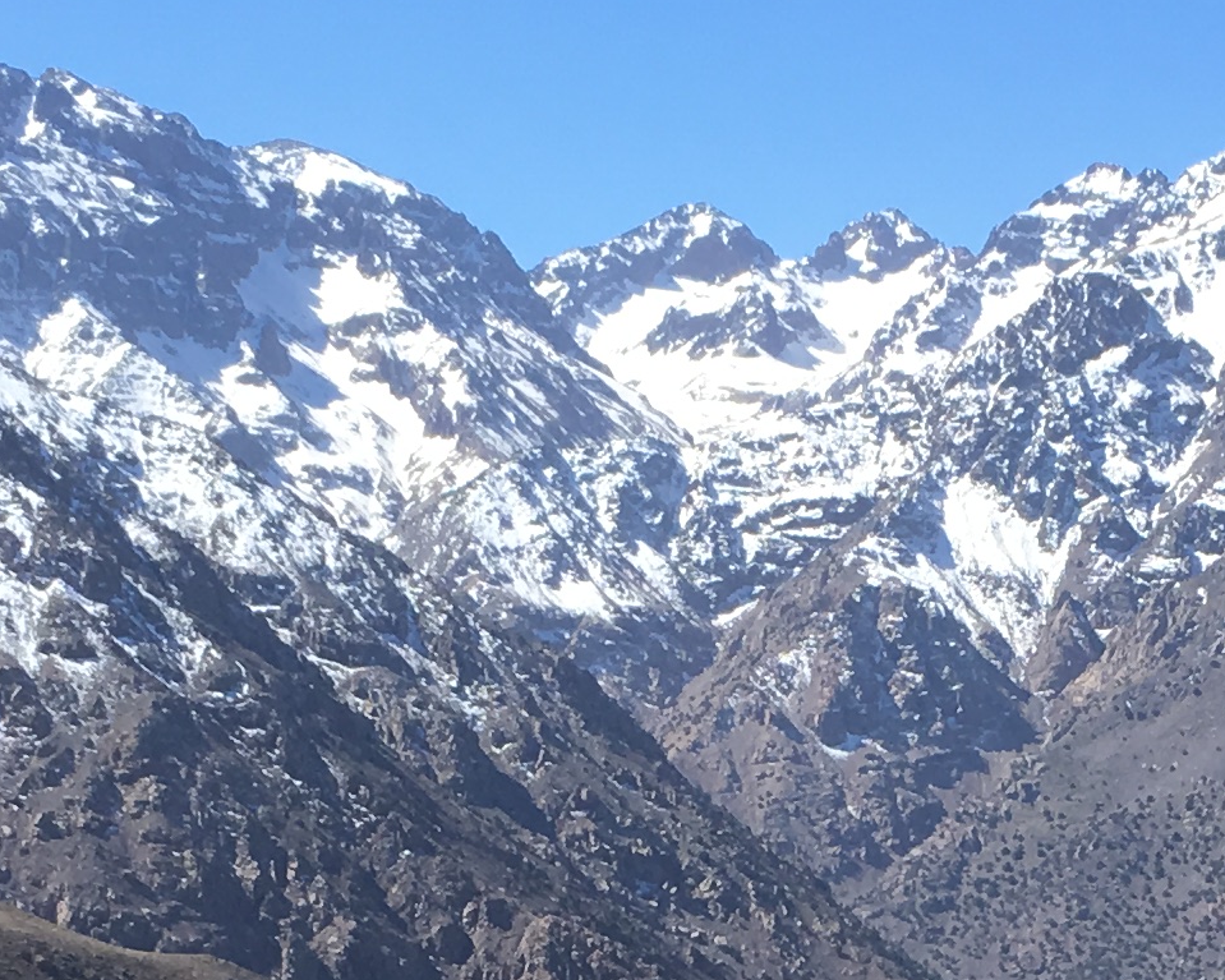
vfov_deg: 12.5
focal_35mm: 119
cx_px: 996
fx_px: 4314
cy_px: 1301
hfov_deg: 16.0
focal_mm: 4.15
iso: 25
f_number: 2.2
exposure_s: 1/999
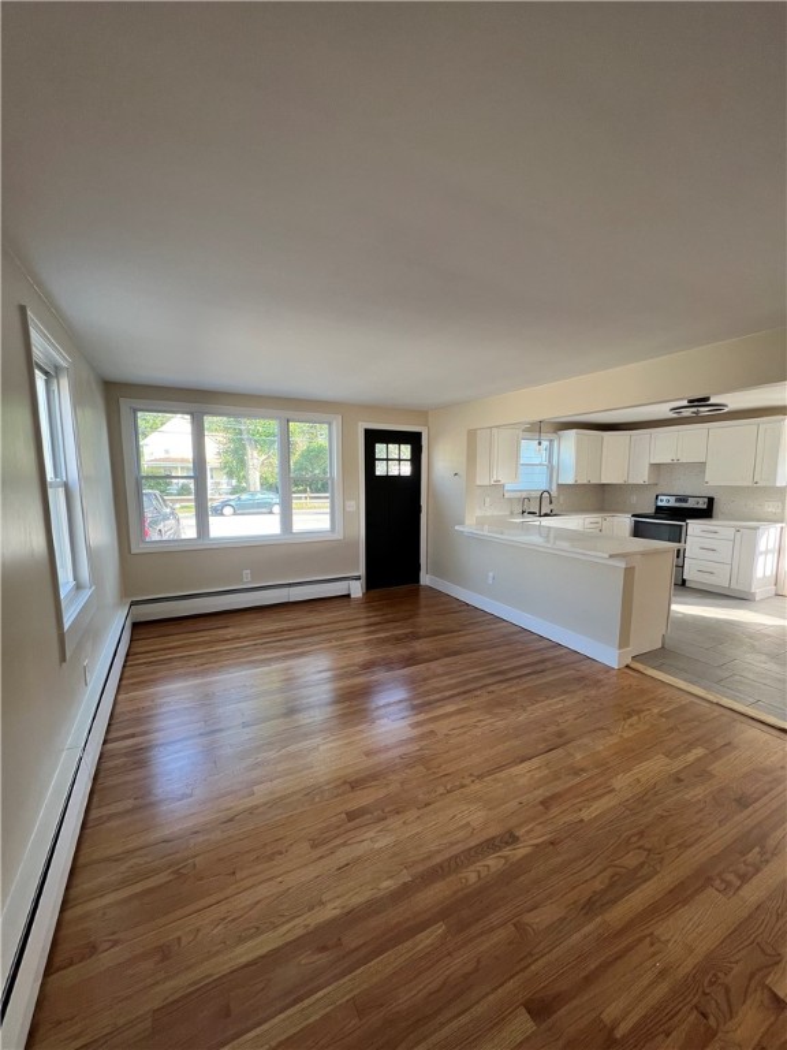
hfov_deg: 89.9
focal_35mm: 13
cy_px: 525
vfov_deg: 106.2
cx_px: 394
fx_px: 394
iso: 80
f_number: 1.8
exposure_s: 1/99
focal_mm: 1.57
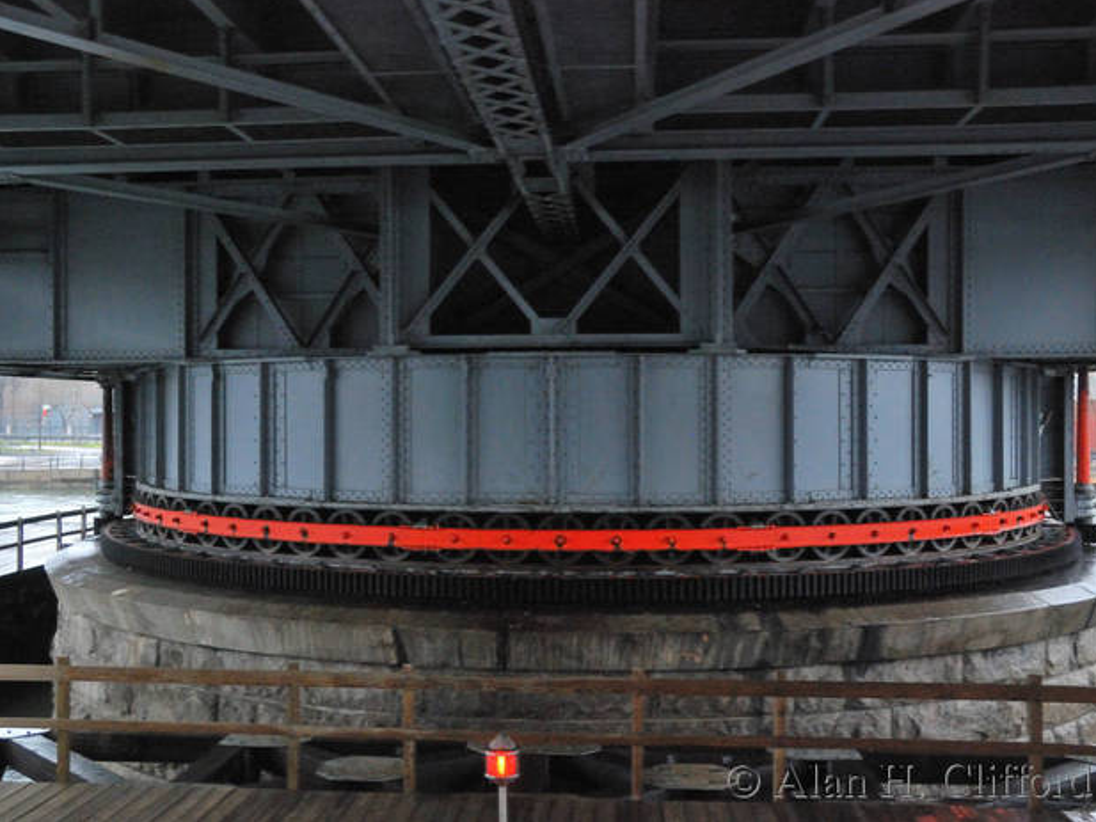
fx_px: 1140
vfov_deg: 39.7
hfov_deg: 51.3
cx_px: 520
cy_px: 408
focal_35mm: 36
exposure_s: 1/200
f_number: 3.8
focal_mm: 22
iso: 1600
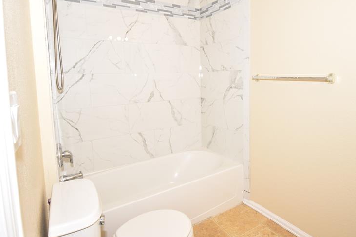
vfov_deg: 58.8
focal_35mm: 21
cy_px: 91
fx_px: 208
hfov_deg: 80.9
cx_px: 199
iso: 100
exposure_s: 1/60
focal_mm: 10
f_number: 4.5
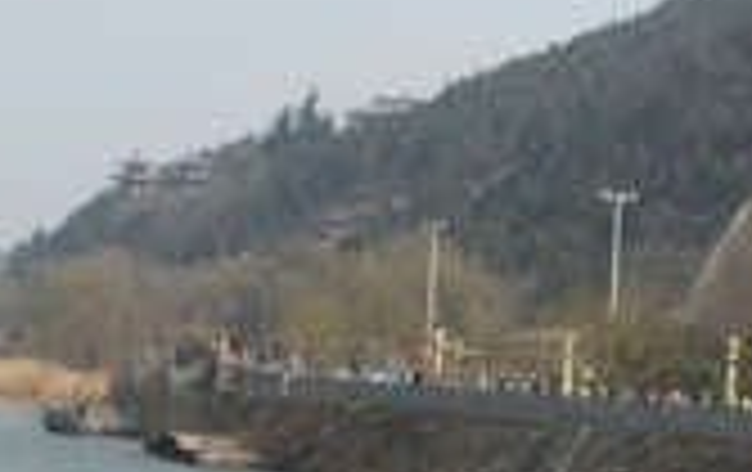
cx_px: 176
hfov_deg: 14.1
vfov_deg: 8.9
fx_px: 3018
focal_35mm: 147
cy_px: 342
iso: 32
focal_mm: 4.15
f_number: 2.2
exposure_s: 1/1721
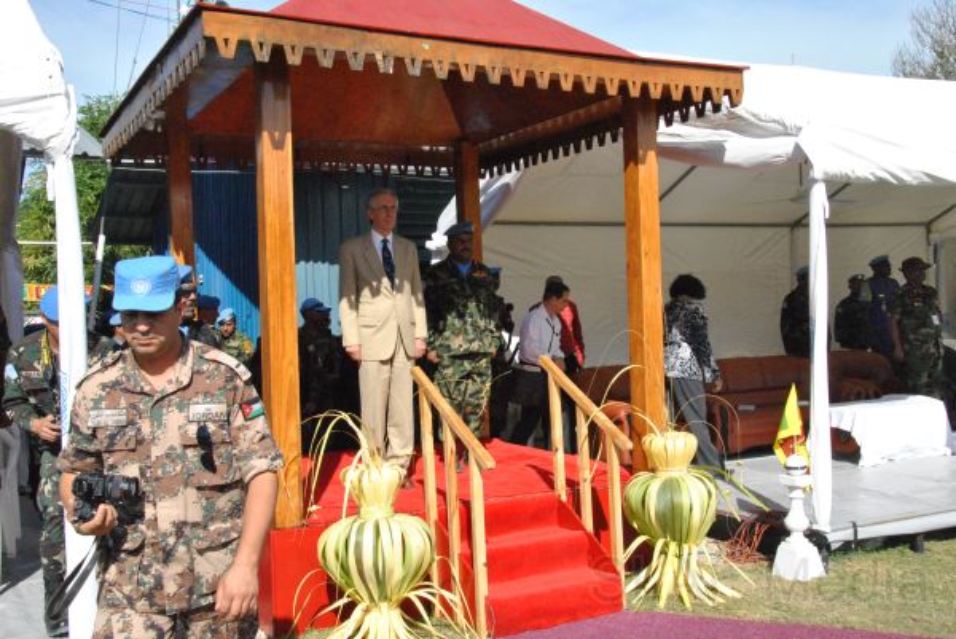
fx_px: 997
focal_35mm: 38
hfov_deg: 51.3
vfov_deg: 35.5
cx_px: 478
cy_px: 320
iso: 1600
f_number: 16
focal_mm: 25
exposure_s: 1/800
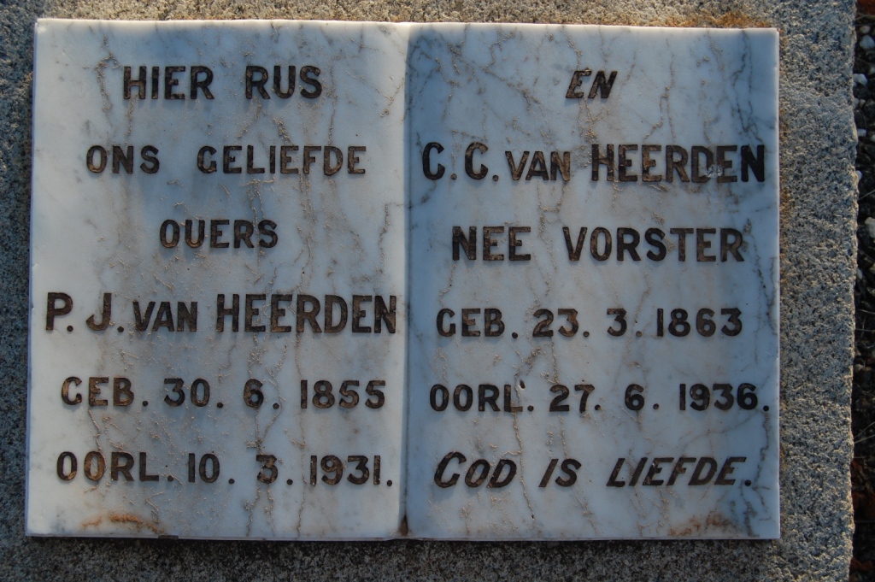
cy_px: 291
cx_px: 438
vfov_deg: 28.0
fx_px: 1166
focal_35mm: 48
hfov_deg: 41.1
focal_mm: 32
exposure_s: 1/200
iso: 200
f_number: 7.1
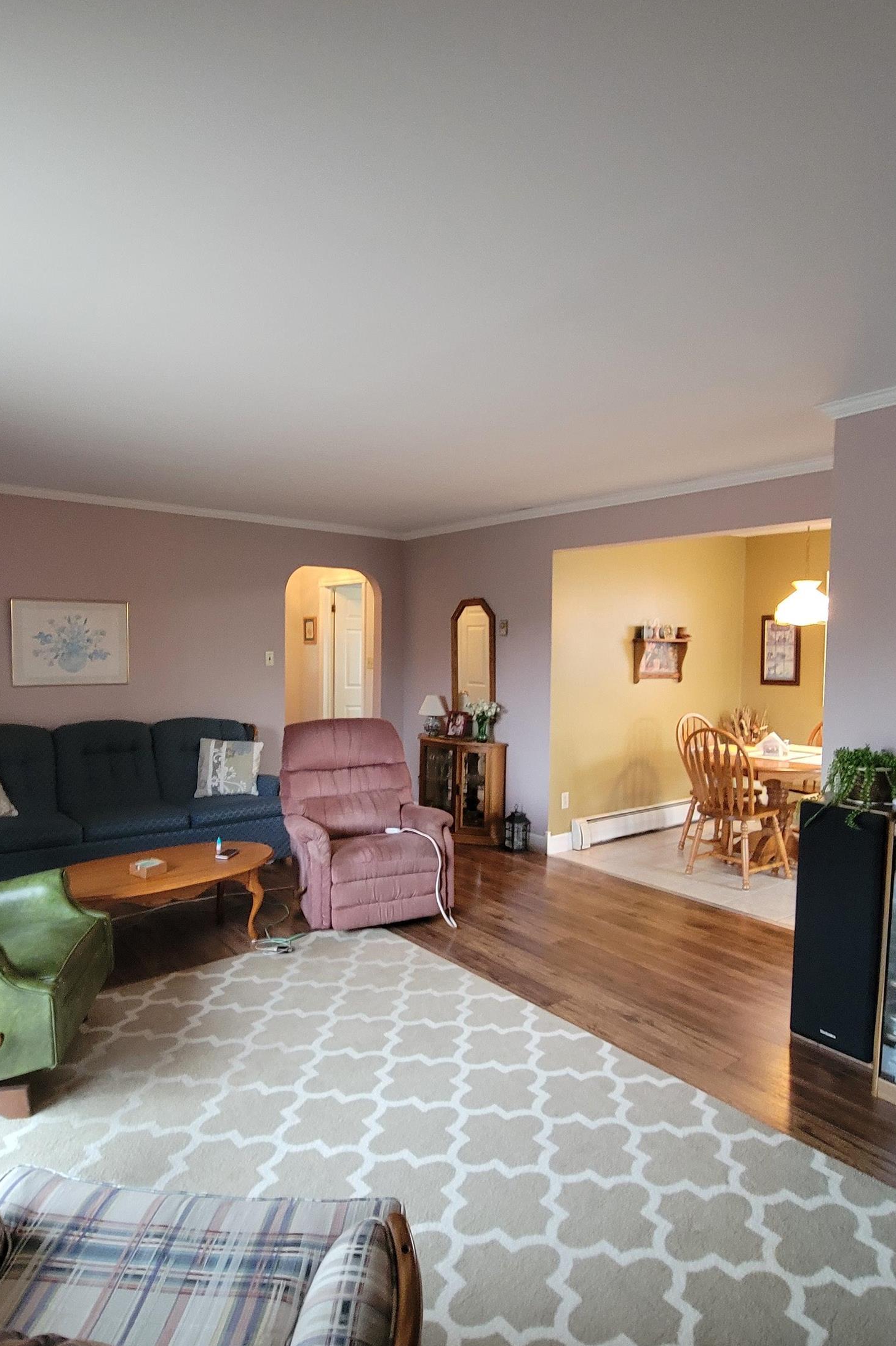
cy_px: 687
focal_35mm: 19
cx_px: 441
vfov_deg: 86.9
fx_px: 709
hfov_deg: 64.5
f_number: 2.2
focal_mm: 2.2
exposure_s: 1/30
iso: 400
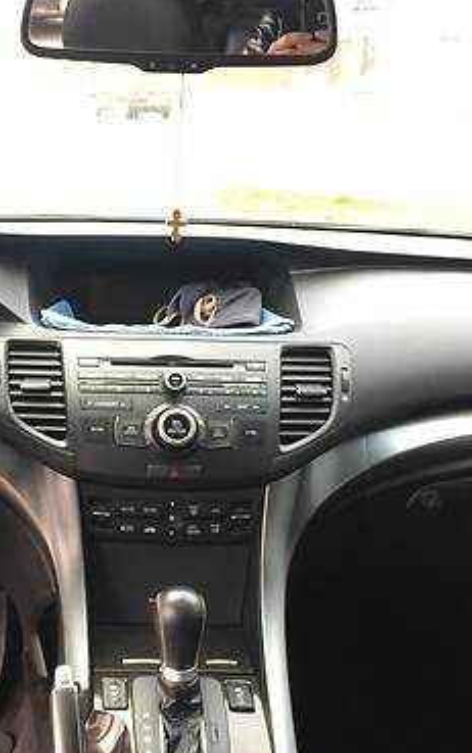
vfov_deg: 40.3
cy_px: 378
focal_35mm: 50
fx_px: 1028
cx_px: 98
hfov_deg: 25.4
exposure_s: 1/33
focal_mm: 4.2
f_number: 2.2
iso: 40
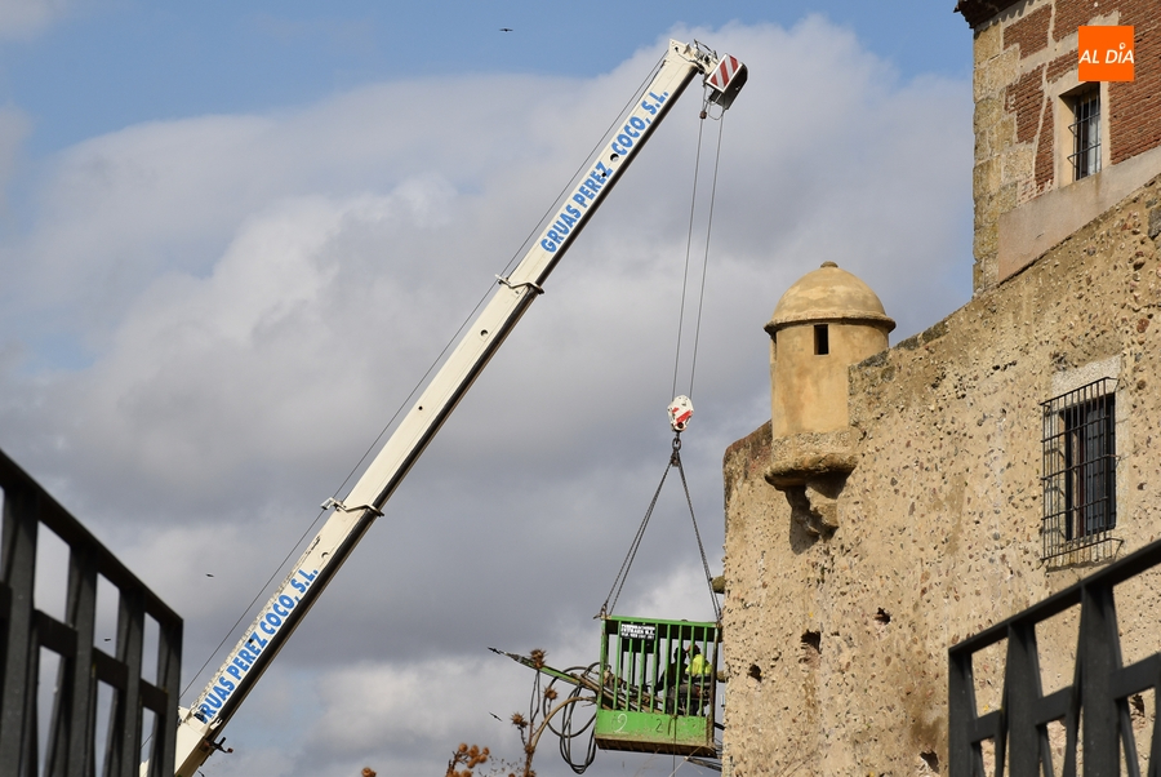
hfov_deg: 18.2
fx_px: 3632
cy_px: 388
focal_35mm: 112
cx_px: 580
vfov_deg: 12.2
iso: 200
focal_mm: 75
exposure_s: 1/400
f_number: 10
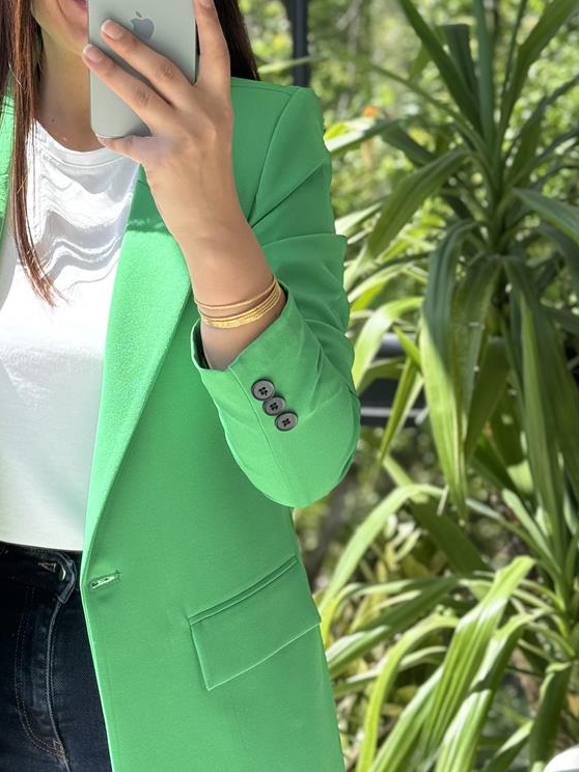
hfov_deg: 17.1
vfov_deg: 22.8
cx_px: 177
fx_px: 1918
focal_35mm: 86
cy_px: 361
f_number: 1.78
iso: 64
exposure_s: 1/323
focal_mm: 6.76
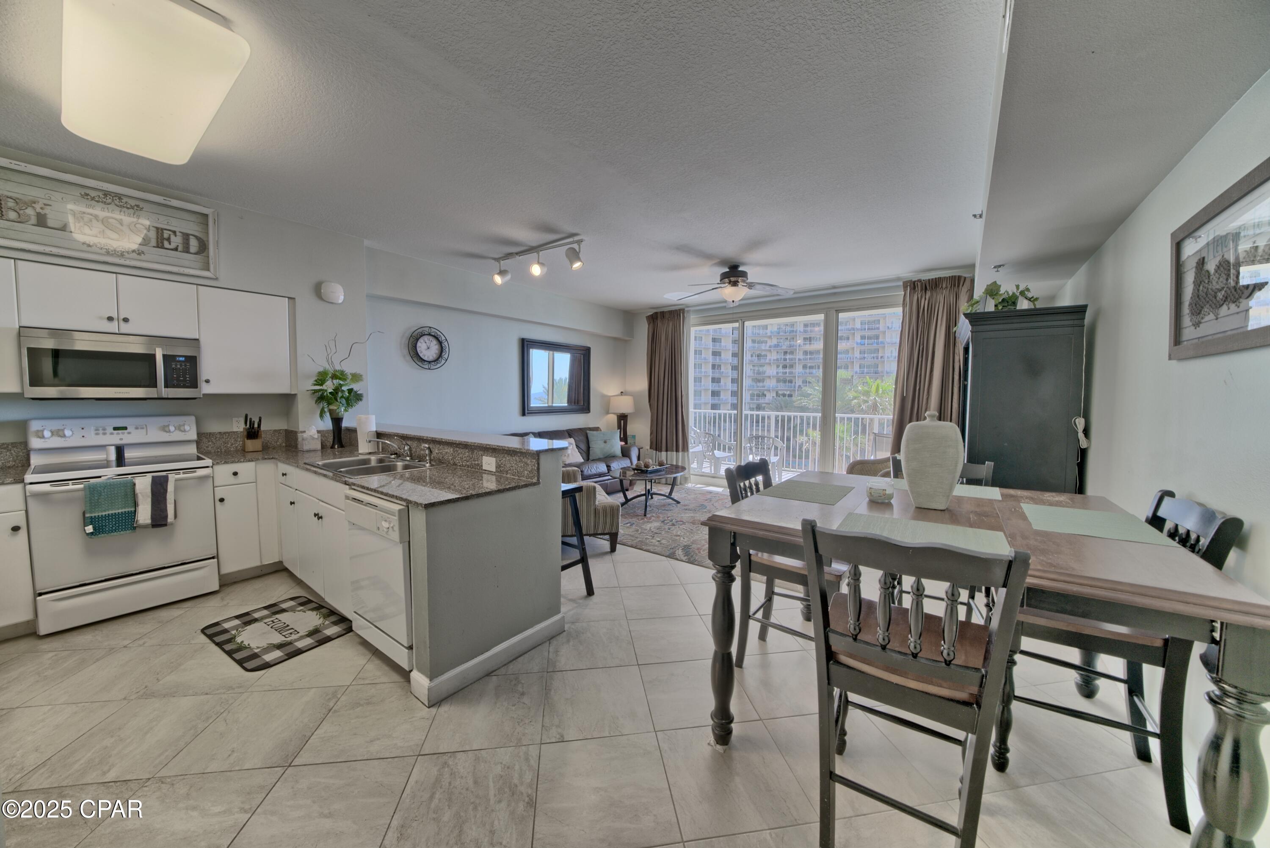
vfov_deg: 90.0
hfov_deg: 112.6
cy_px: 424
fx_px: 423
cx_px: 635
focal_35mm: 12
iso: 500
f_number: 8
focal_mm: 12
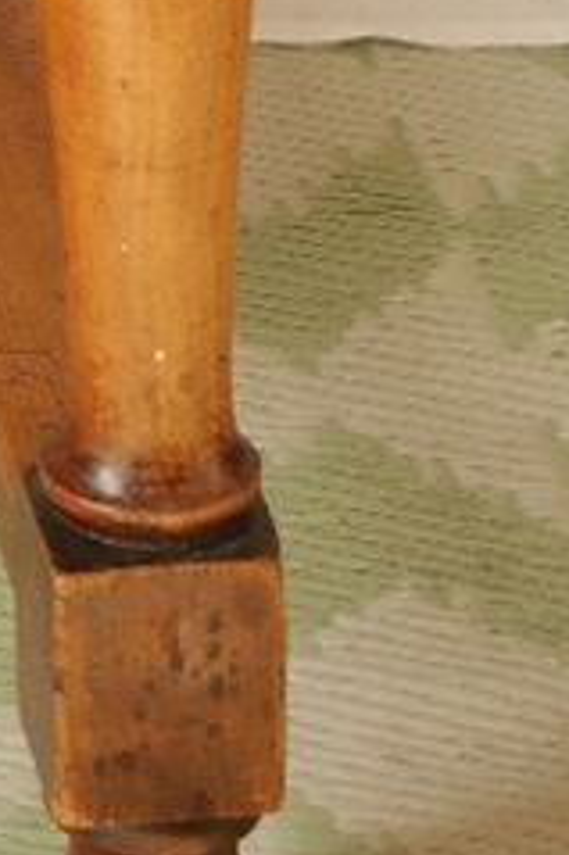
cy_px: -1570
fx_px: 8404
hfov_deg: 3.7
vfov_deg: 5.5
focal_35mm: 354
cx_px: -1396
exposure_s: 1/30
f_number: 6.3
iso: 400
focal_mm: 32
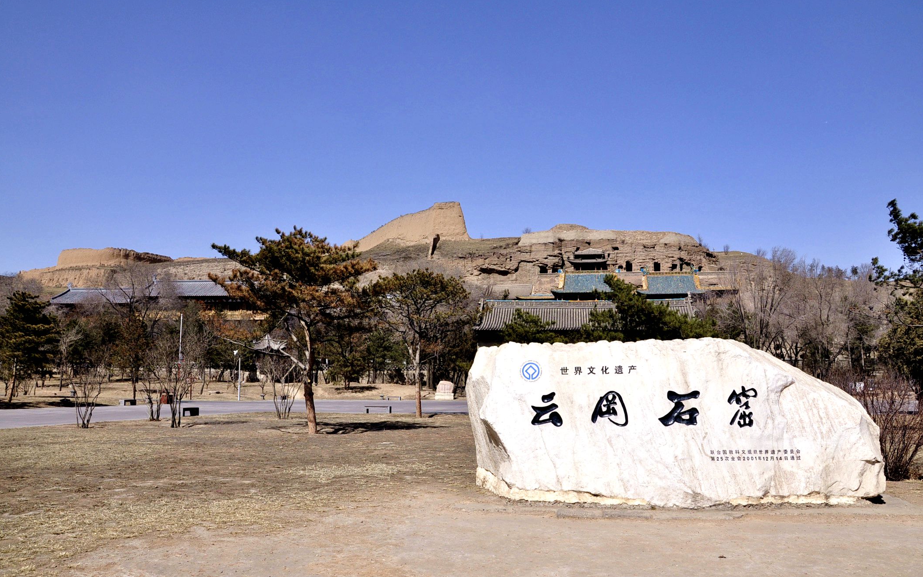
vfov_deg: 44.5
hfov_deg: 66.5
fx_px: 704
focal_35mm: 28
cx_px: 469
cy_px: 292
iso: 250
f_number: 11
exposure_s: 1/500
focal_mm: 18
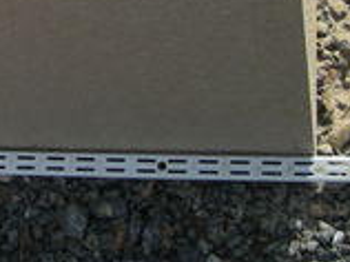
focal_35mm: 142
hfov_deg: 13.1
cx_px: -195
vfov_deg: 10.0
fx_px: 1434
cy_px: -158
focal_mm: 5.7
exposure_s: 1/188
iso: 50
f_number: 5.7
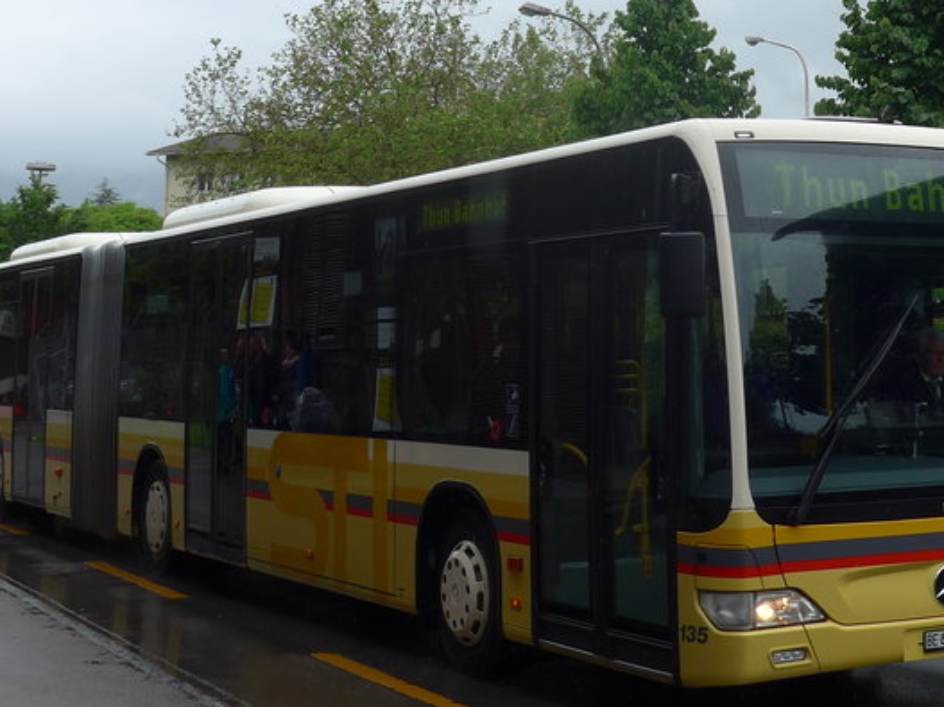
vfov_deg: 21.9
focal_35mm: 66
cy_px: 106
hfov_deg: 28.8
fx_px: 1799
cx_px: 743
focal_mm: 6
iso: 80
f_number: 2.8
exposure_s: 1/640
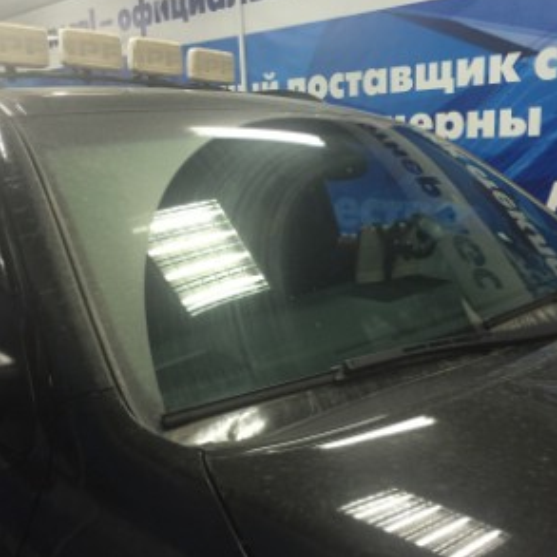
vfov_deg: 47.2
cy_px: 276
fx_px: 637
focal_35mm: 35
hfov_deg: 47.1
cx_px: 316
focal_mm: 4.15
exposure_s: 1/33
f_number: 2.2
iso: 160
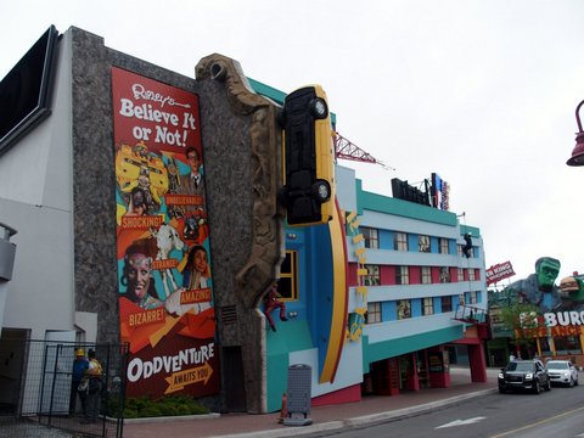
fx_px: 472
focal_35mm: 28
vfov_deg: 49.7
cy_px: 219
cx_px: 292
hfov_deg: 63.4
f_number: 3.5
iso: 100
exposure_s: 1/640
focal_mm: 6
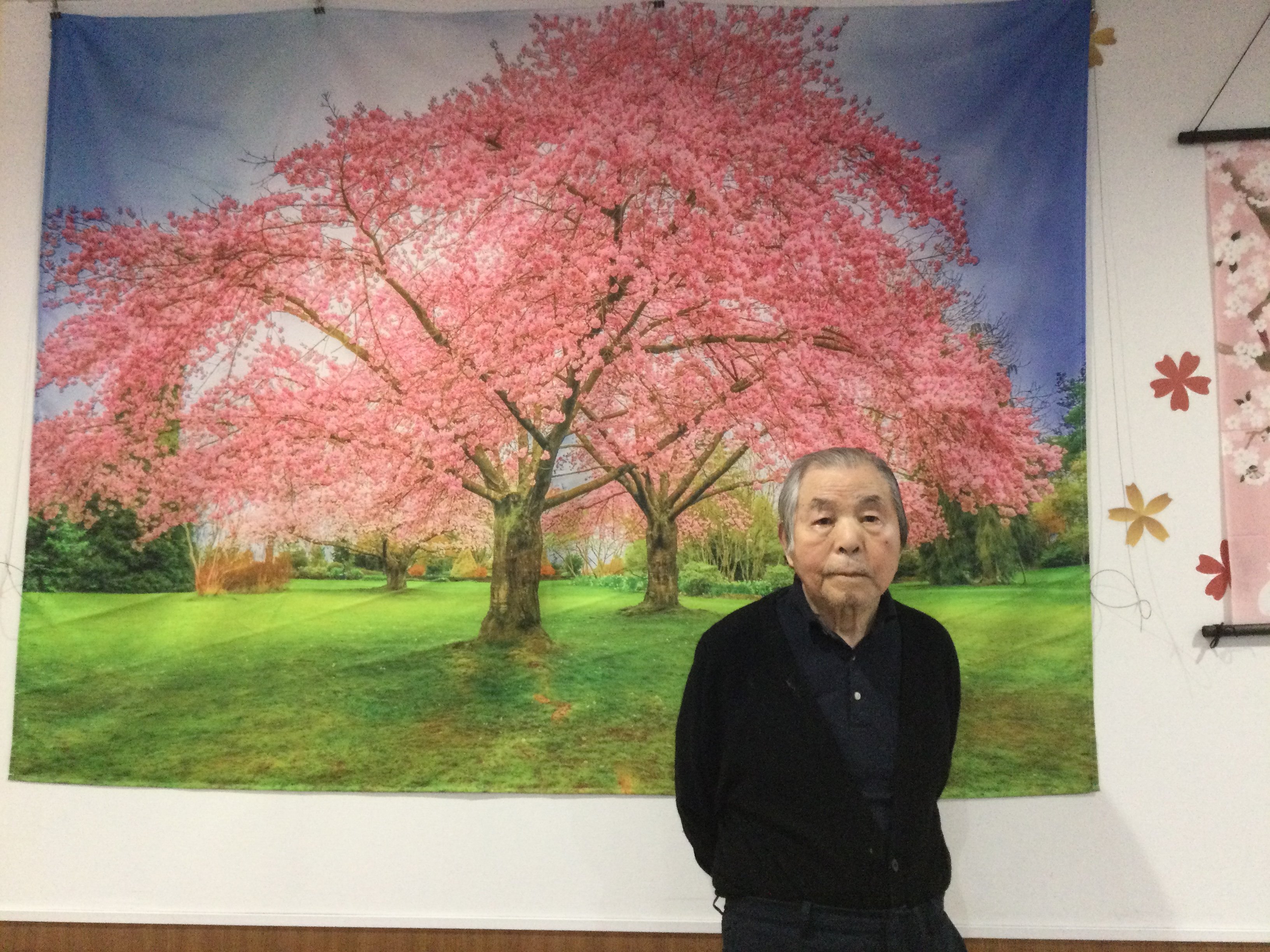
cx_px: 635
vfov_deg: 45.4
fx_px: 1137
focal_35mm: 31
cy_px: 476
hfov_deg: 58.4
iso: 160
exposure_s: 1/30
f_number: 2.4
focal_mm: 3.3
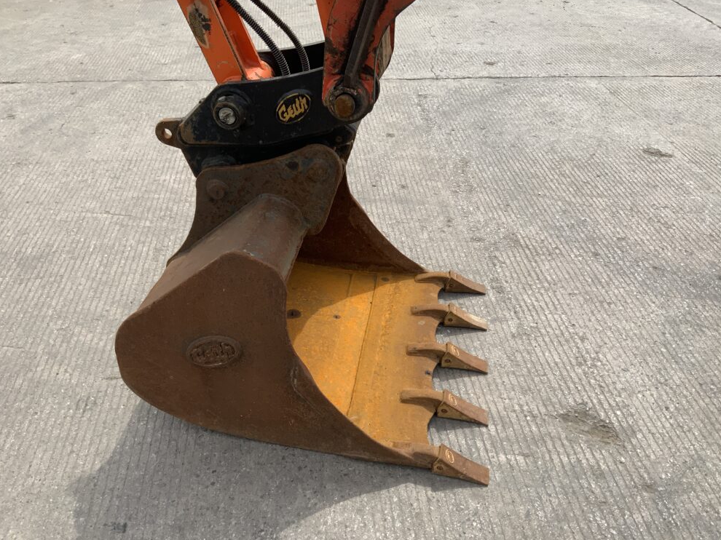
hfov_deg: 60.0
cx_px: 356
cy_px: 263
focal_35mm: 30
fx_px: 625
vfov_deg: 46.8
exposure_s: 1/1377
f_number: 1.8
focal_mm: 3
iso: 16
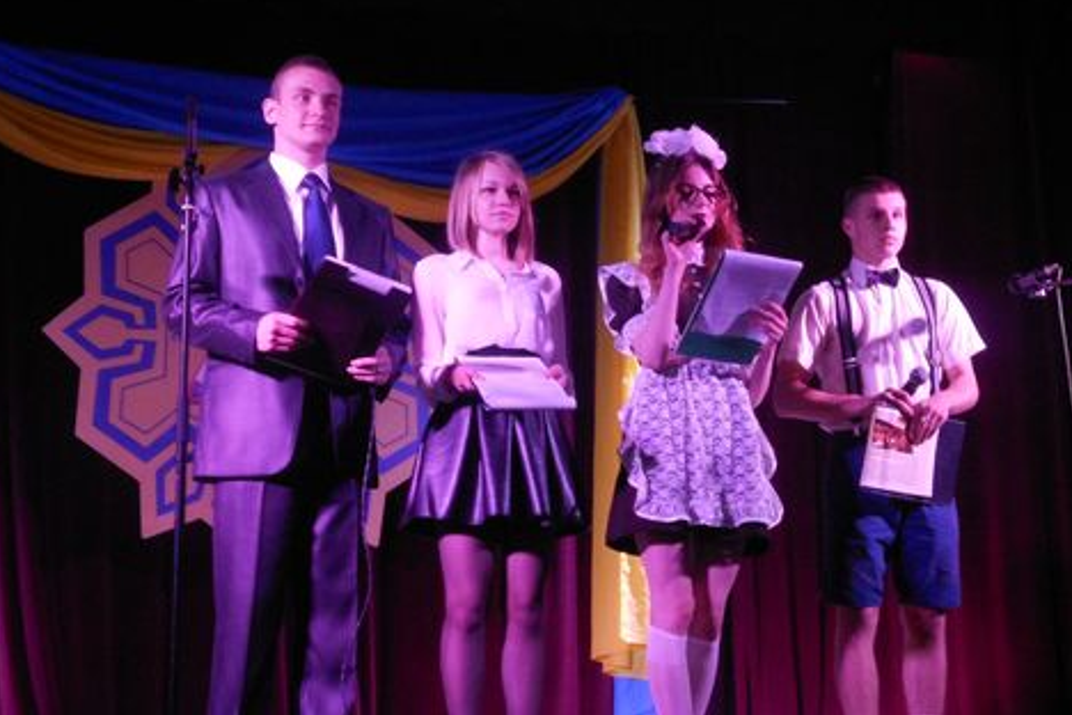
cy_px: 358
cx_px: 617
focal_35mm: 66
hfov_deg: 30.5
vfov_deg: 20.6
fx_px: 1965
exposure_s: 1/30
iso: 320
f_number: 3.8
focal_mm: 7.7
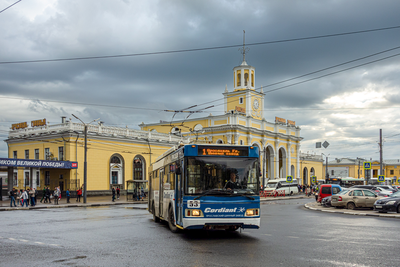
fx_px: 367
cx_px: 200
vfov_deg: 40.0
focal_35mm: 33
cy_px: 134
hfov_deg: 57.2
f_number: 4
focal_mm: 12.32
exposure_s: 1/250
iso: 125
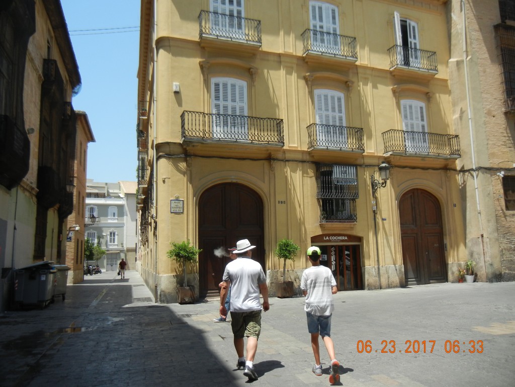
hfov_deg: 60.0
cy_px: 194
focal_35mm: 30
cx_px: 258
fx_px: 446
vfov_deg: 46.8
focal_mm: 5.4
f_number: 7
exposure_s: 1/312
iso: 160
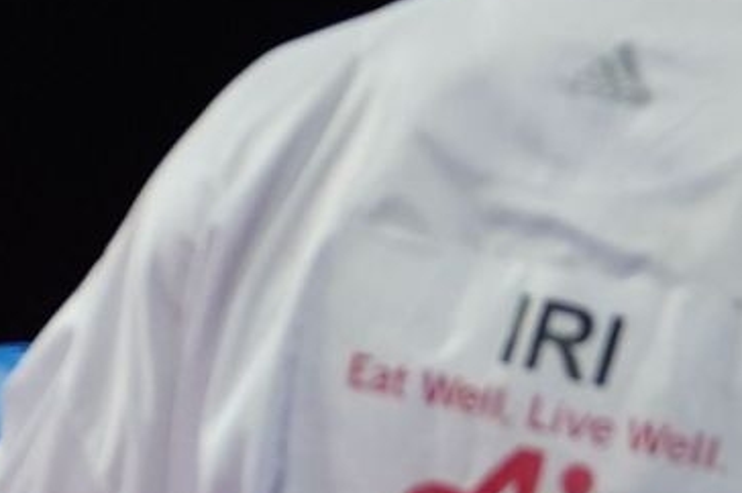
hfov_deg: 1.5
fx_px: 28850
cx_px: -895
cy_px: 246
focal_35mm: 1401
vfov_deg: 1.0
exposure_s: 1/1000
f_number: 2.8
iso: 1600
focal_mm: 189
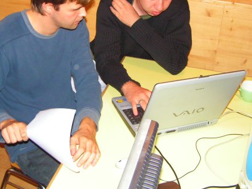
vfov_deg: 25.5
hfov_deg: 33.8
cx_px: 116
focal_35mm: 57
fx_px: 415
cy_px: 57
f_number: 2.8
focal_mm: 6.3
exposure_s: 1/40
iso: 200
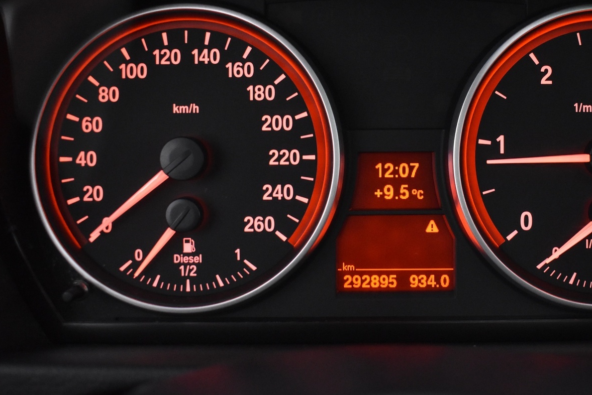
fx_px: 806
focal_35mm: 49
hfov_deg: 39.8
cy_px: 144
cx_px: 397
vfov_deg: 27.4
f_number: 3.8
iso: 3200
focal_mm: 24
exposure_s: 1/40
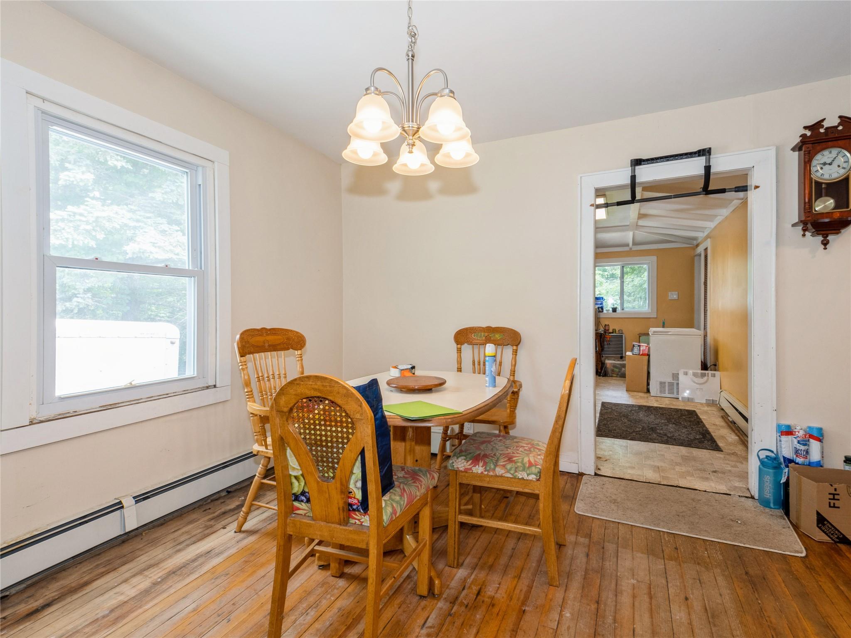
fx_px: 443
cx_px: 426
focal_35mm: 18
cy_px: 319
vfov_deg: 71.6
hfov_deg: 87.8
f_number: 8
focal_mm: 9
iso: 200
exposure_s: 1/10
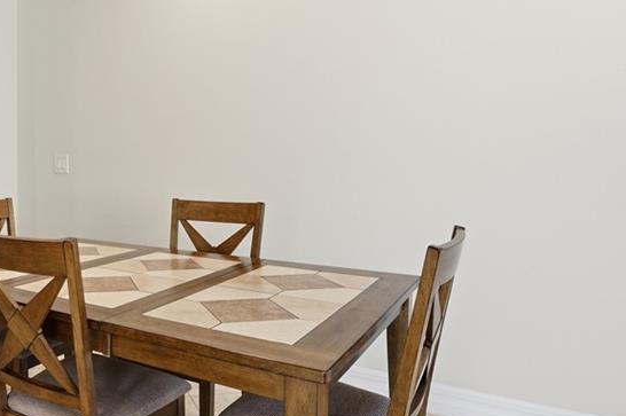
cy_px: 161
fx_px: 521
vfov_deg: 43.3
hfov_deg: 57.2
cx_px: 122
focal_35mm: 30
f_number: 9
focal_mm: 16
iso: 400
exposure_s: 1/40
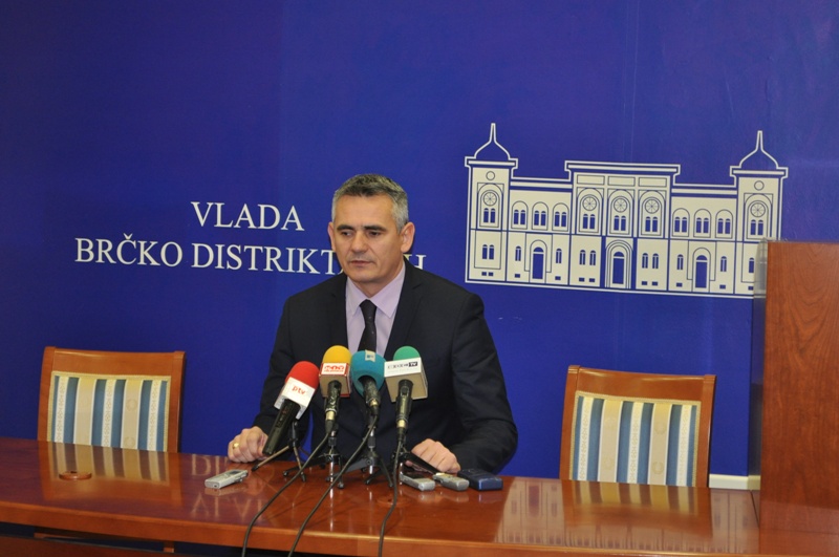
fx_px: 1920
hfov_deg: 24.7
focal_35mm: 82
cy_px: 278
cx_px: 420
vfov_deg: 16.5
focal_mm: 55
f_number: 5.6
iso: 800
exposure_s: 1/60
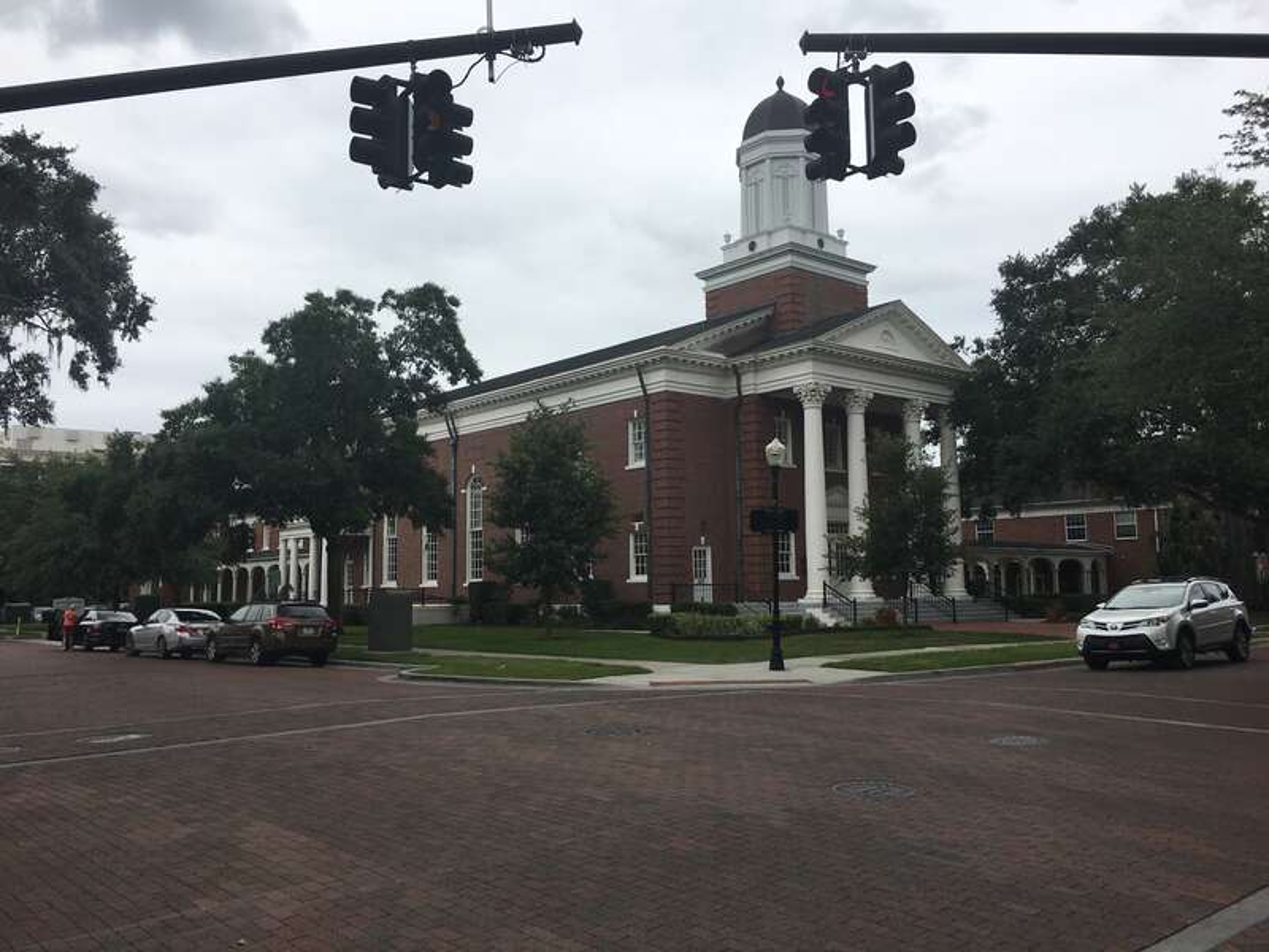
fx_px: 1063
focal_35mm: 29
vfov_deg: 48.2
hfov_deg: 61.7
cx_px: 634
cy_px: 476
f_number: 2.2
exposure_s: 1/2959
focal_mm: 4.15
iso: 25
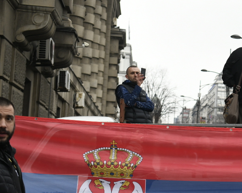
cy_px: 114
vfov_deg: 17.6
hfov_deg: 21.2
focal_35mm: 87
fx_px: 623
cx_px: 248
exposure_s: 1/250
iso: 400
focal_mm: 35
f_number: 2.8
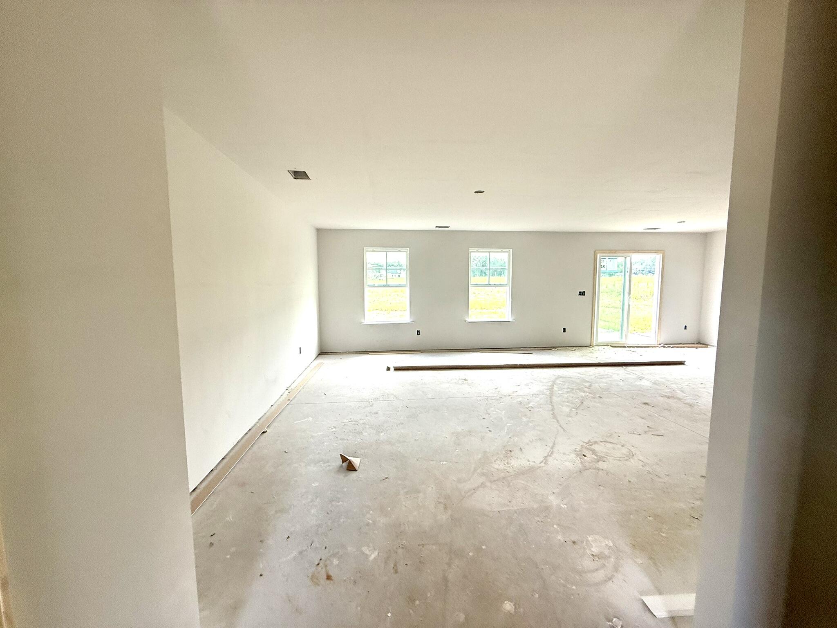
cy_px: 314
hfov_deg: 102.1
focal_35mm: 14
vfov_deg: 85.7
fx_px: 339
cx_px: 418
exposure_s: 1/123
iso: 64
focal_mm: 2.22
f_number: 2.2
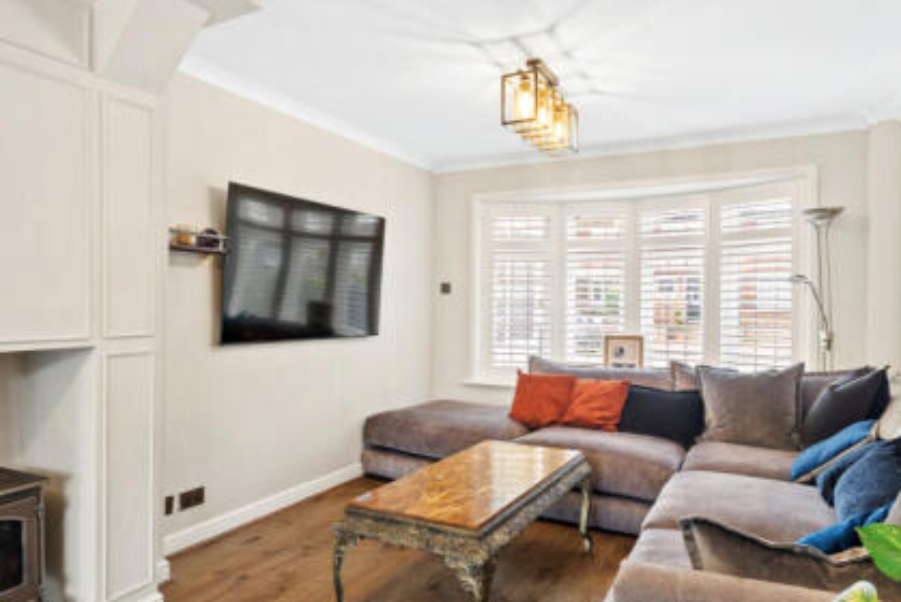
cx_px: 429
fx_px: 626
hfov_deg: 71.4
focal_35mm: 25
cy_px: 313
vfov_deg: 51.3
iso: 320
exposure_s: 1/1.25
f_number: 8
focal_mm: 16
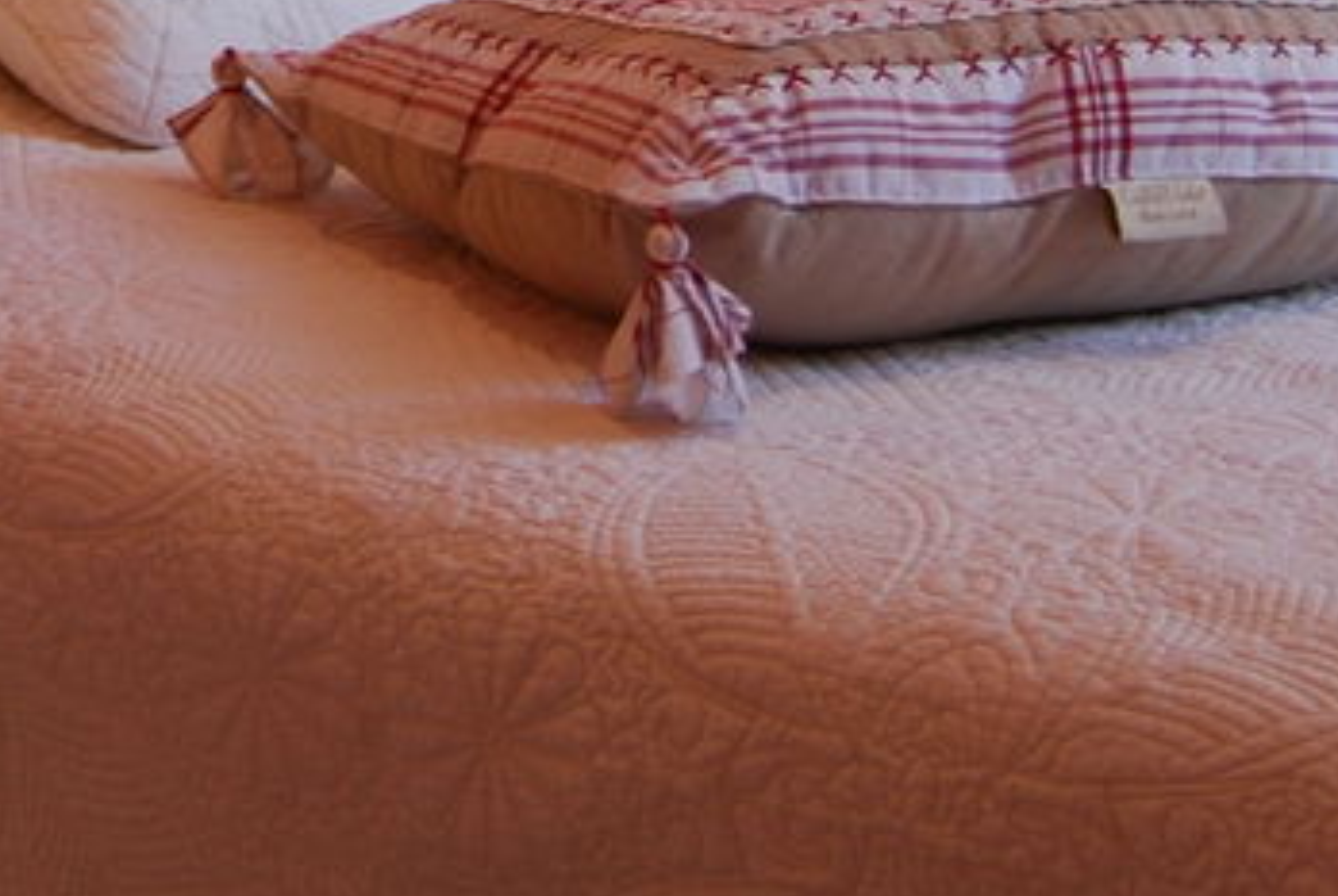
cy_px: -521
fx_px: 4614
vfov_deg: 10.6
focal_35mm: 124
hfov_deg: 16.2
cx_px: 88
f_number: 3.5
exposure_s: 1/30
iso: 200
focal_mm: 18
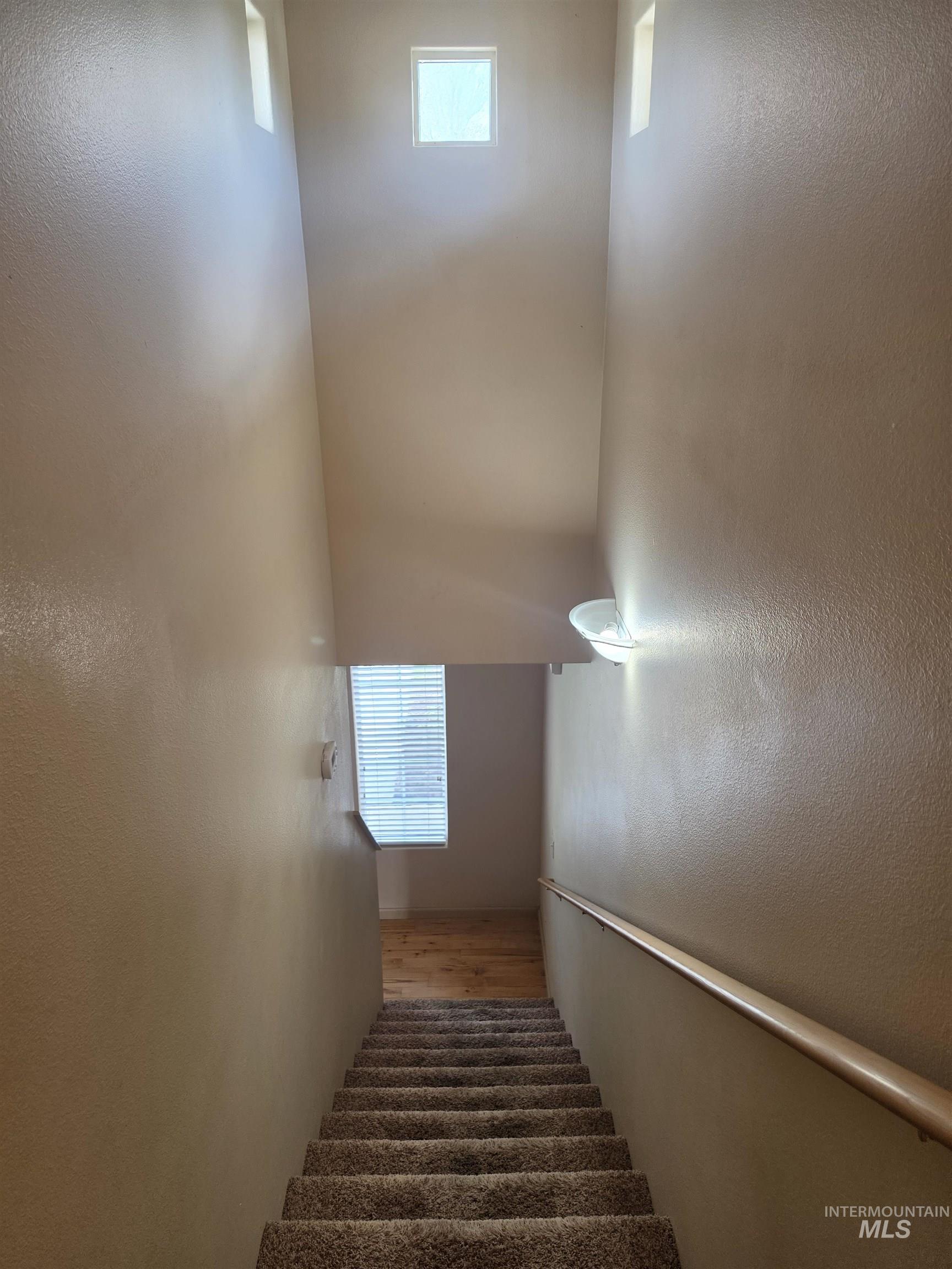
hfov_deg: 58.9
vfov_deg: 73.9
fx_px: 843
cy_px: 634
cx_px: 476
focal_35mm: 23
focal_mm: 6.5
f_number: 1.4
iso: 100
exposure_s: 1/180
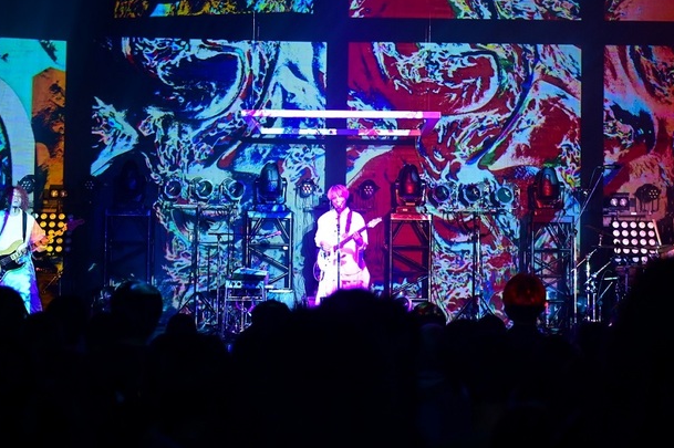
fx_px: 1309
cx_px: 341
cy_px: 216
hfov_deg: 28.9
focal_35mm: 70
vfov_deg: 19.4
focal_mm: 60
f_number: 2.8
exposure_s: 1/200
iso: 3200
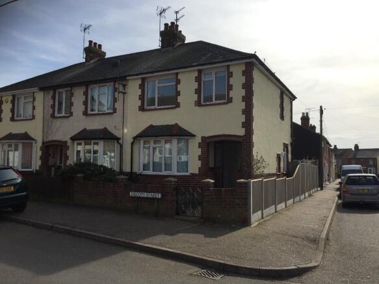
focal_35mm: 29
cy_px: 142
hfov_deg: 61.7
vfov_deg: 48.2
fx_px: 317
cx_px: 190
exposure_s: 1/3049
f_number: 2.2
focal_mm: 4.15
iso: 32
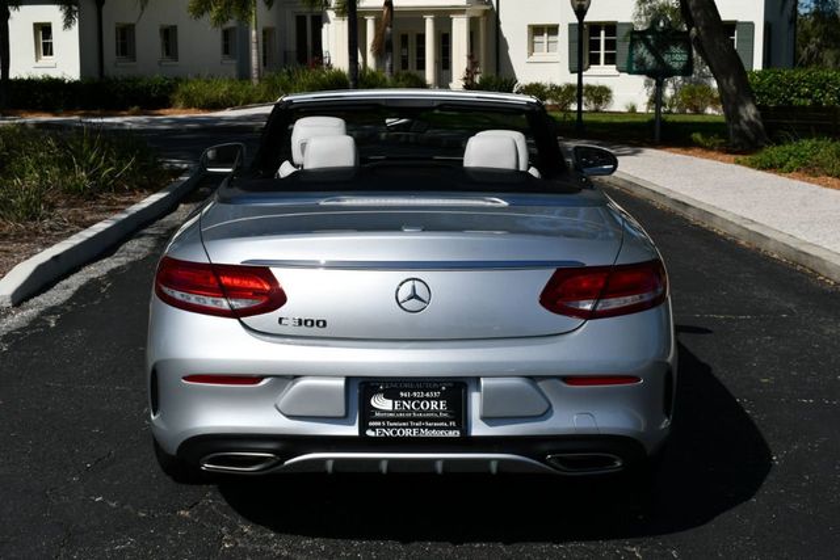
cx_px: 420
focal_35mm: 60
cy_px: 280
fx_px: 1400
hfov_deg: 33.4
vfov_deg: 22.6
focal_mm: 30
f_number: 11
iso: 100
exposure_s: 1/500
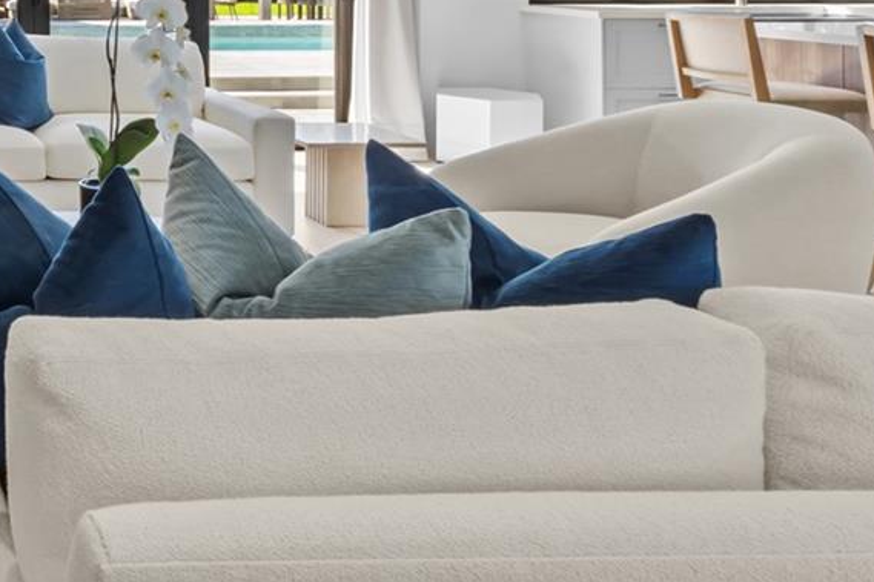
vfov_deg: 26.8
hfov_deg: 33.9
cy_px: -48
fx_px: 1126
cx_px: -184
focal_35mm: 46
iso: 250
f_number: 16
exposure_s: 1/2
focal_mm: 16.5
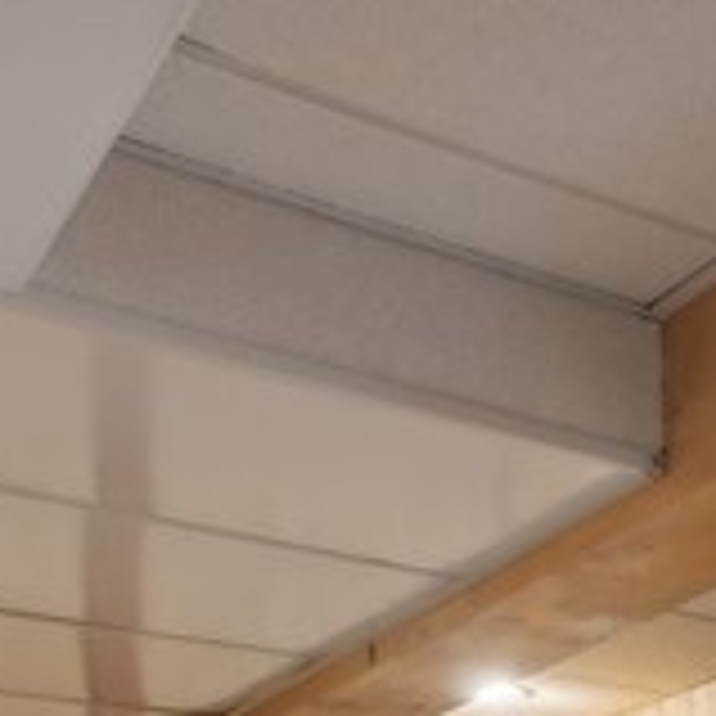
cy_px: 1166
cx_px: 1619
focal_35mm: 81
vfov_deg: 18.2
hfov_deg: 15.0
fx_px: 1896
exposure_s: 1/1.67
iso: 50
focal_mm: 14
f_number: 11
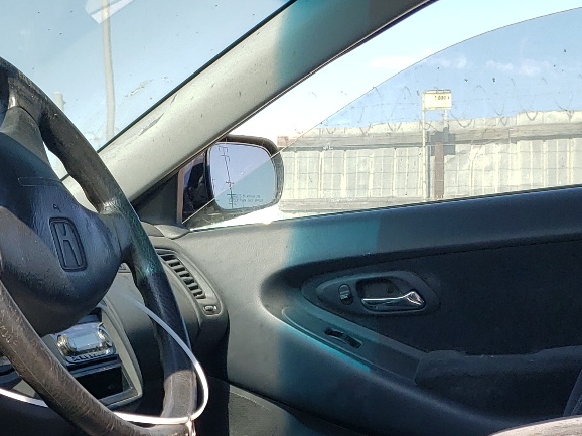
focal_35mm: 72
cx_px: 205
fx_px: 1210
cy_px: 541
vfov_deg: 19.1
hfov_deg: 26.9
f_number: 1.5
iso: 50
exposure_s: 1/1111
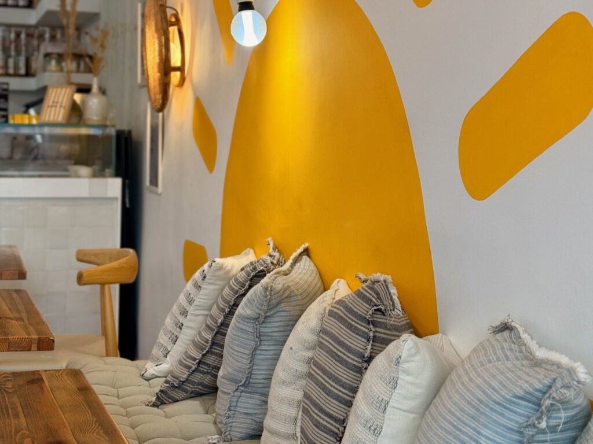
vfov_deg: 30.3
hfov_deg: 39.7
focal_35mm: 48
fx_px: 822
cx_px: 296
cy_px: 222
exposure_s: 1/100
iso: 64
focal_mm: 6.76
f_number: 1.78
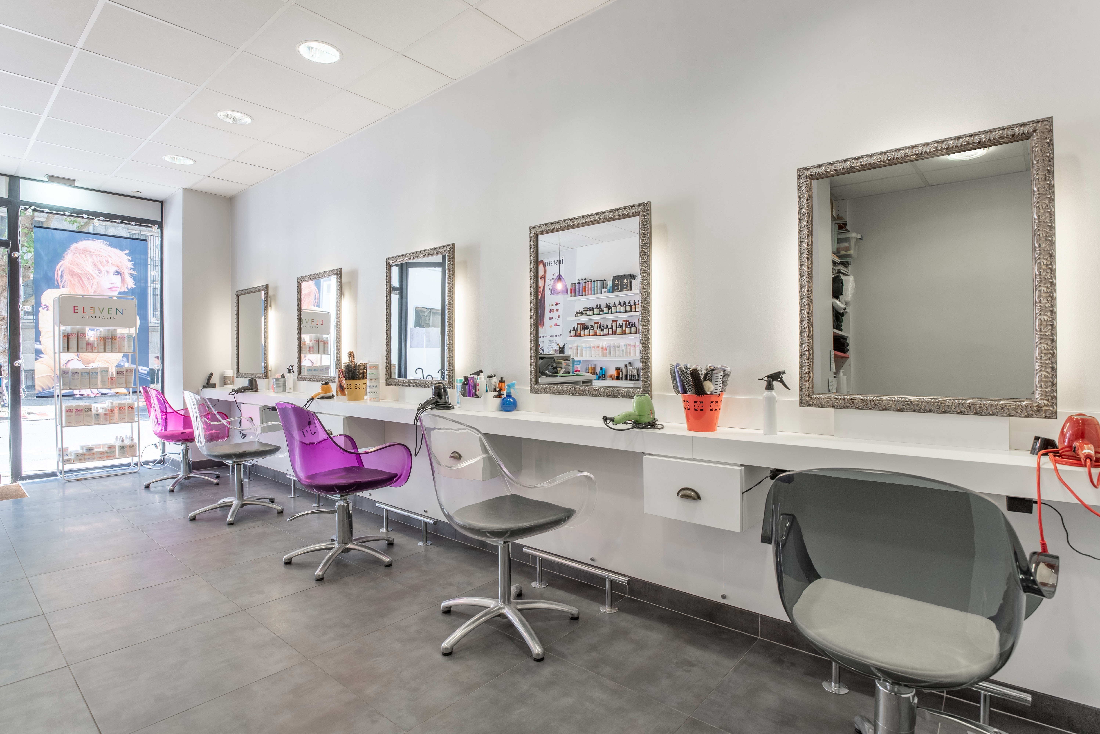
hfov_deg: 93.3
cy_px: 367
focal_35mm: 17
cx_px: 550
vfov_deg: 70.5
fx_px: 520
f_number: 8
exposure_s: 1/80
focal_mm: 17
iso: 200
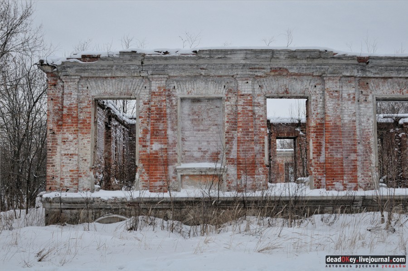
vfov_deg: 31.8
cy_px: 136
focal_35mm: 42
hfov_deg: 46.5
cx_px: 204
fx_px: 475
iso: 320
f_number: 9
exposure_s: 1/250
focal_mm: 28
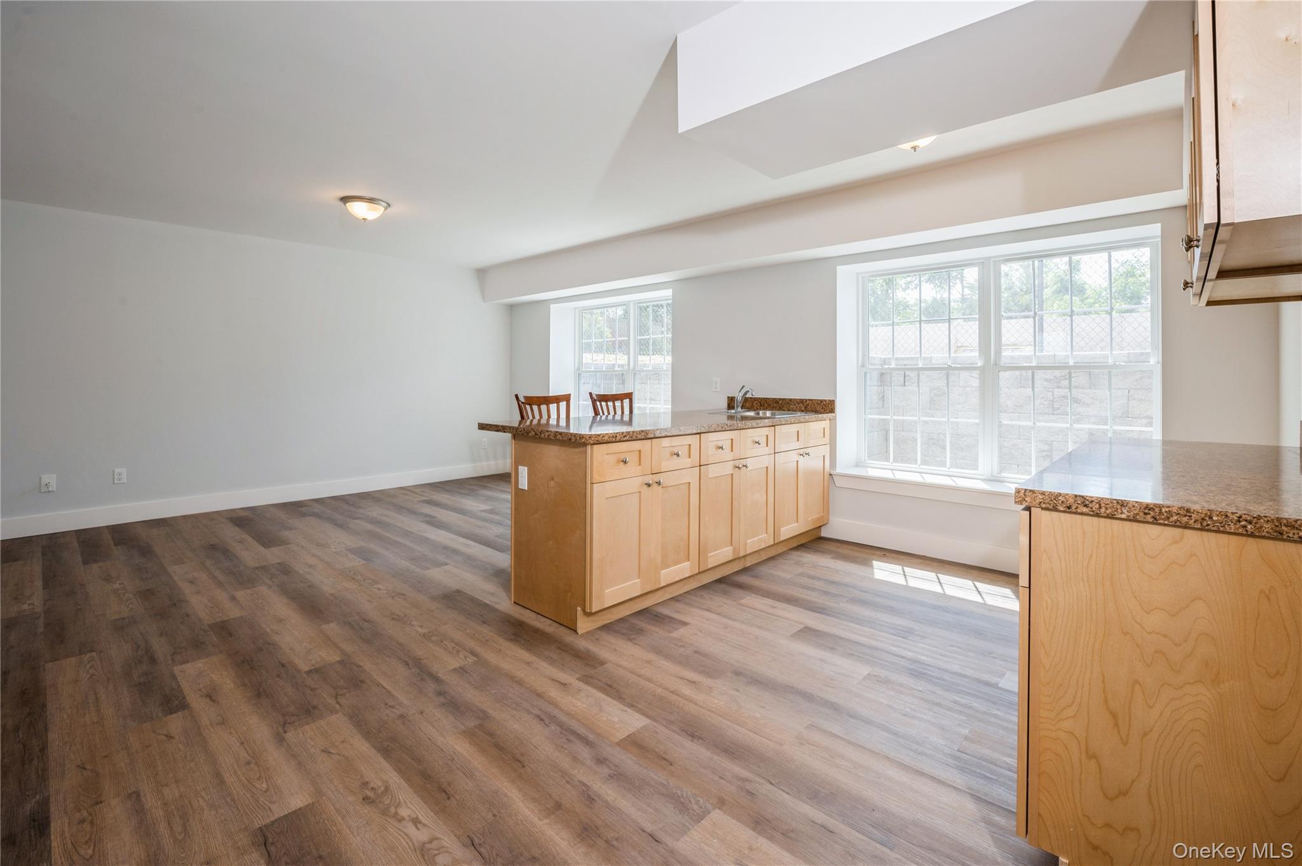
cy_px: 433
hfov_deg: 98.6
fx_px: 560
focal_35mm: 16
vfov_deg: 75.4
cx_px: 651
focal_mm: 15.5
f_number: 11
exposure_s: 1/25
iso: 200
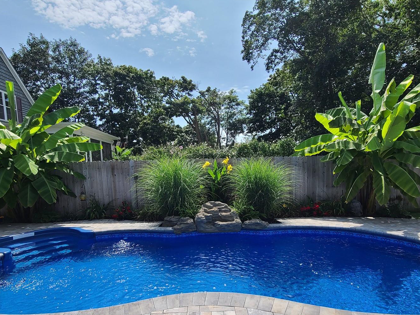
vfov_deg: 65.0
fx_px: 243
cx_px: 219
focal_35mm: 20
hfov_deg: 81.7
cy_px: 198
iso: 64
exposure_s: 1/1761
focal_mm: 2.2
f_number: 2.2
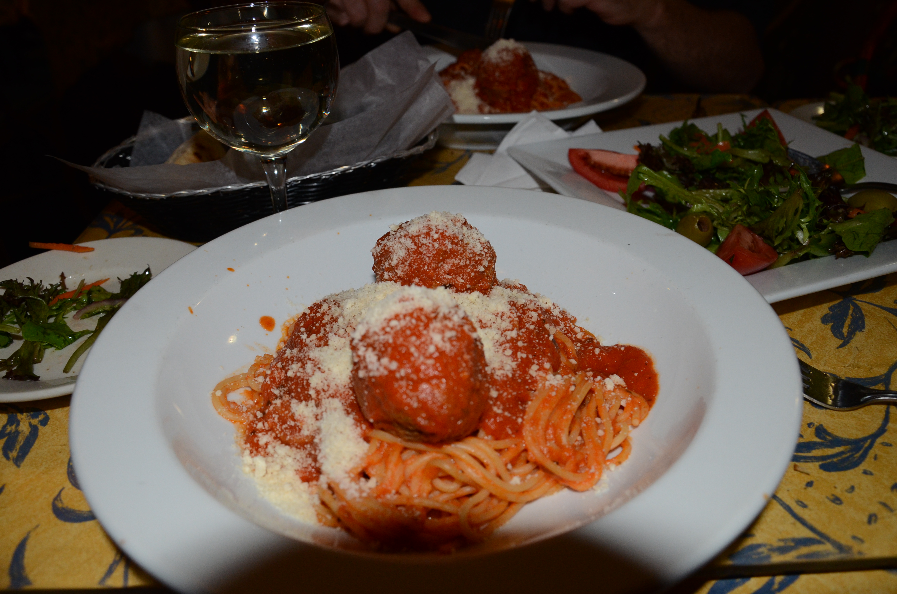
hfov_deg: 59.6
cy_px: 297
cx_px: 448
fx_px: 783
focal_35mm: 32
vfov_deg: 41.5
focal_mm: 21
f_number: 5
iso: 1000
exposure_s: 1/80
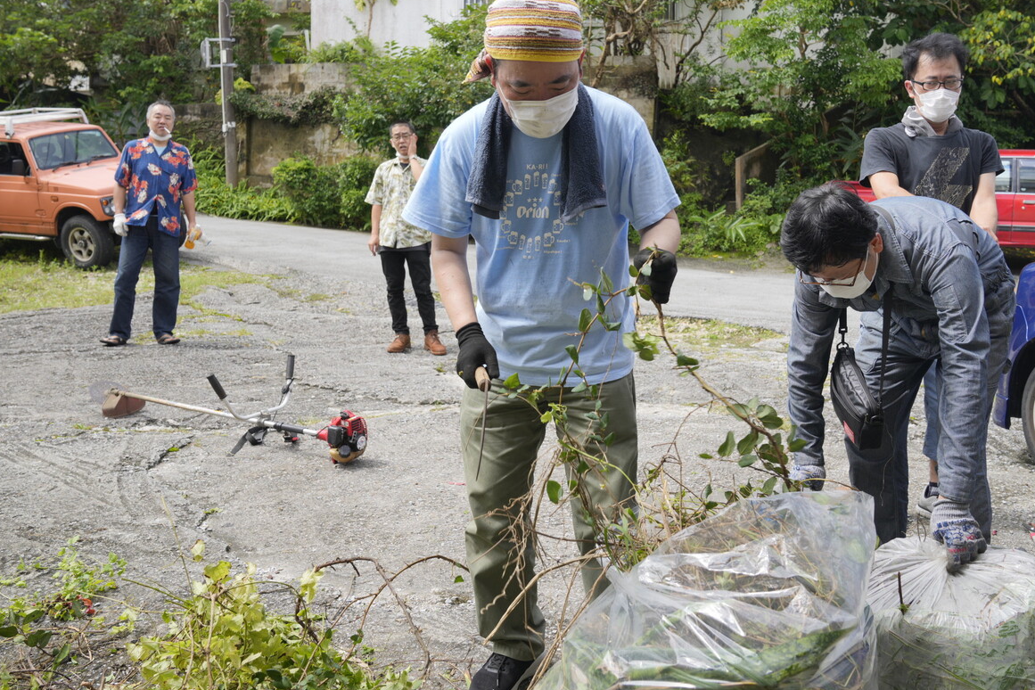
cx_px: 547
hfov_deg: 60.2
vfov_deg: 41.9
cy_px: 247
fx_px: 891
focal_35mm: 31
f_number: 5.6
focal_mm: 24
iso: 100
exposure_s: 1/250
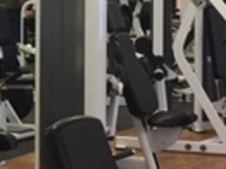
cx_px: -28
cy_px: -14
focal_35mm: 142
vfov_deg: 10.3
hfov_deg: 13.6
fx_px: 926
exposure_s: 1/30
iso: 50
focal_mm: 4.15
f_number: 2.2
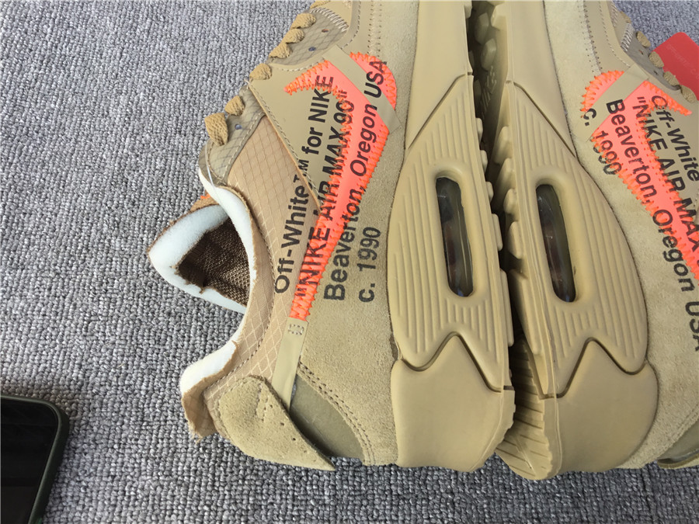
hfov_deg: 58.4
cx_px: 350
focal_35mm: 31
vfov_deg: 45.4
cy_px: 262
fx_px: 626
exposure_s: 1/204
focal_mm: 3.3
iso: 25
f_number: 2.4
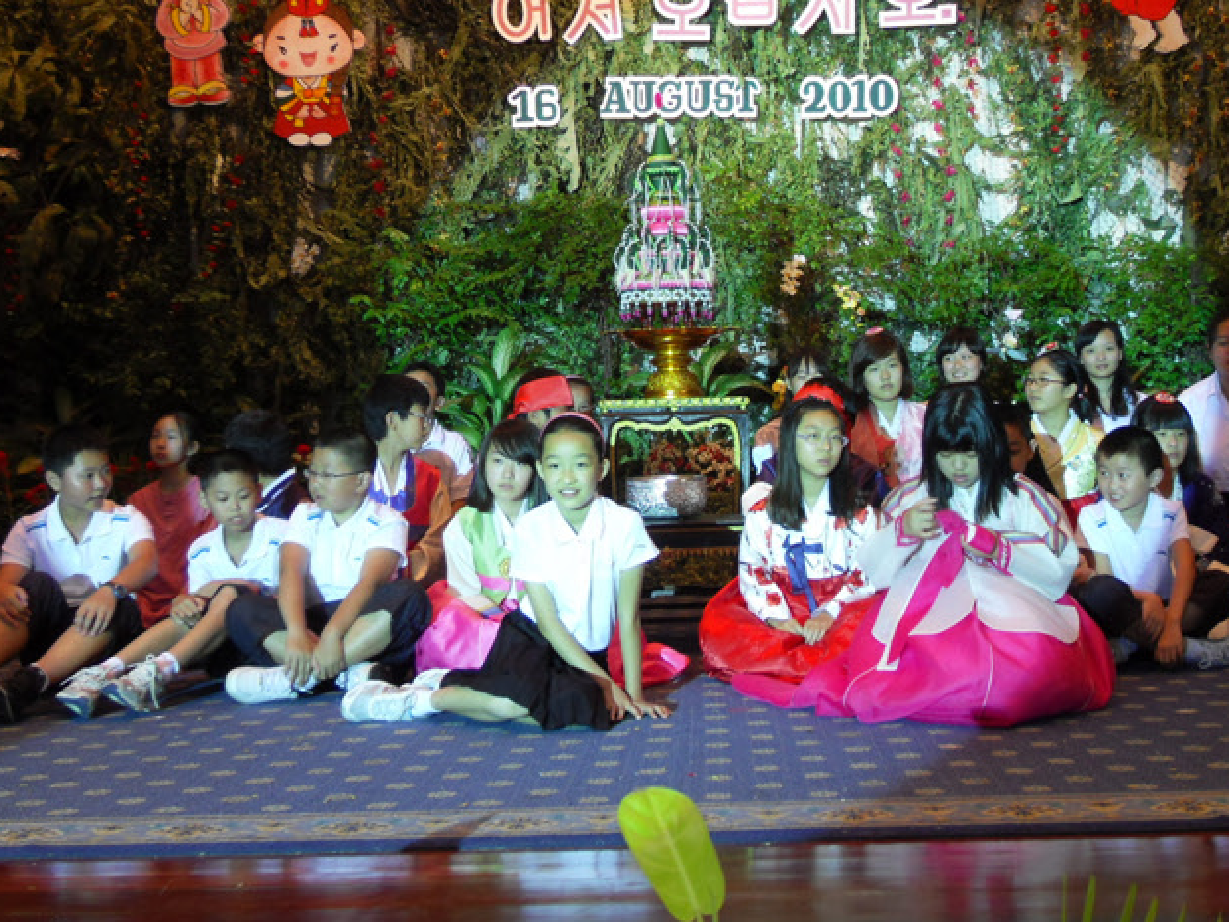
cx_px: 685
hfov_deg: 33.2
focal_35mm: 58
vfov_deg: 25.2
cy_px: 350
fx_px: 2060
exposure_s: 1/45
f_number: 3.6
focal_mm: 9.6
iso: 200
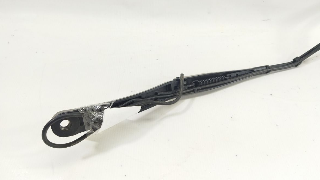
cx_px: 161
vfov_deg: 38.9
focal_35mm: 30
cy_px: 81
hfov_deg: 64.3
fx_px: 255
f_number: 1.79
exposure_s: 1/100
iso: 122
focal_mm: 4.71
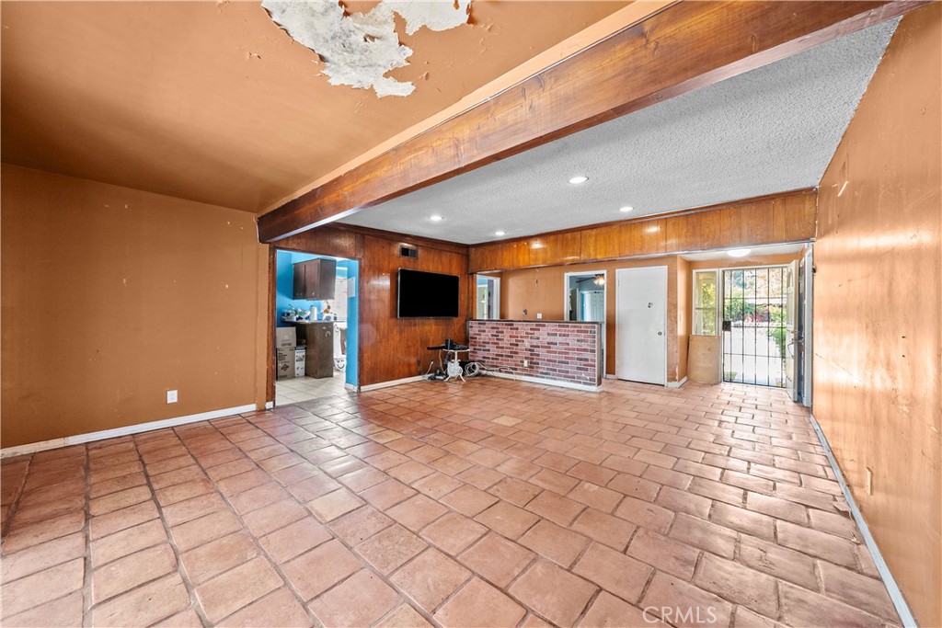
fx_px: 314
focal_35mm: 12
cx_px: 471
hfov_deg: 112.6
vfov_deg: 90.0
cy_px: 314
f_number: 9
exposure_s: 1/1.67
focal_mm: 12
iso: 640
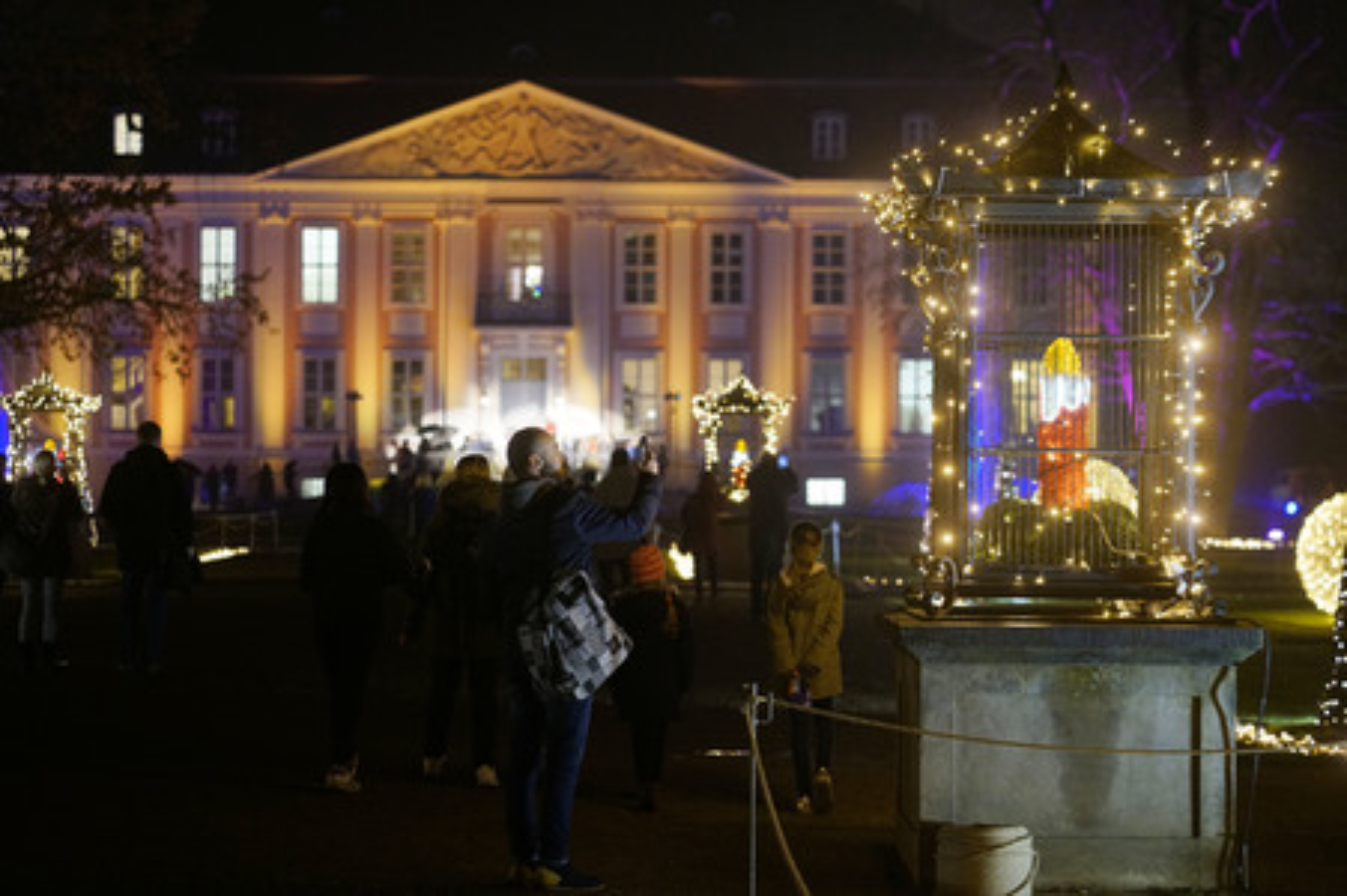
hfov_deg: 23.9
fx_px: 3178
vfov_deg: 16.0
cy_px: 448
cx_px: 674
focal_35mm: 85
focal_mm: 85
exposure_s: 1/80
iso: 1600
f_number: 2.8
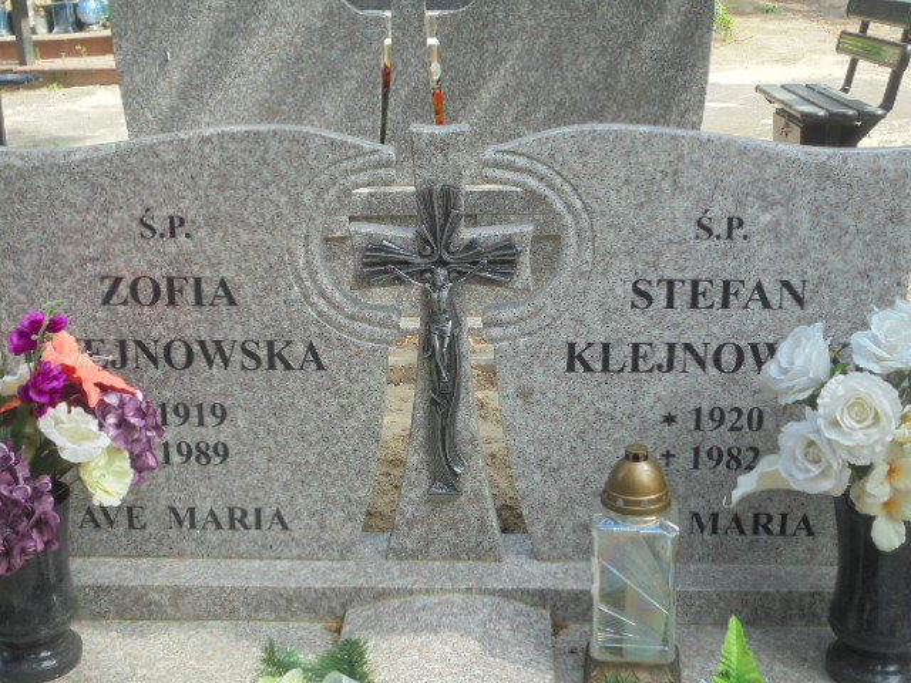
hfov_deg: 38.9
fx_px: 1290
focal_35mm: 49
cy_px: 342
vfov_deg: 29.7
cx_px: 456
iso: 100
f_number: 4.8
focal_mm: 8.9
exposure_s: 1/200
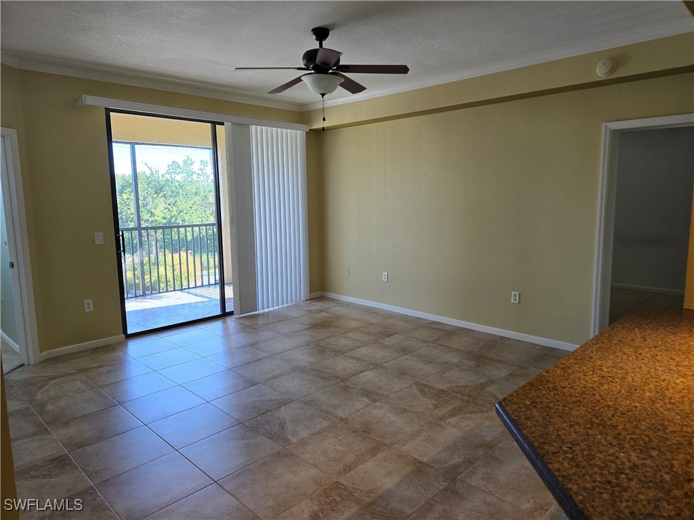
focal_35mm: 23
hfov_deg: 73.9
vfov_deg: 58.9
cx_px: 347
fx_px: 461
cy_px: 260
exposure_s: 1/120
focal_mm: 6.3
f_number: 1.7
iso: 80
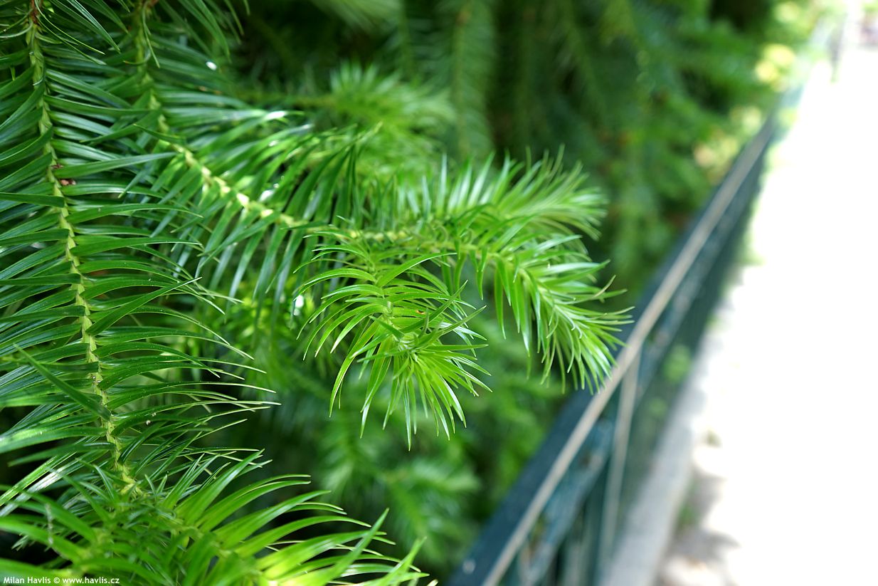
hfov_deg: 65.5
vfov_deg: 46.4
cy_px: 293
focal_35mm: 28
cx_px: 439
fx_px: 683
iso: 500
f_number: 4
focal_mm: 28
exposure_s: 1/500
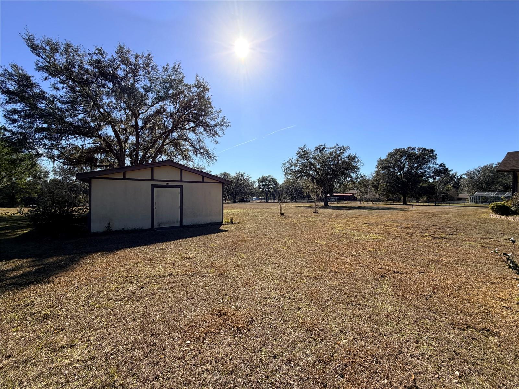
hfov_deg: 102.1
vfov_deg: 85.7
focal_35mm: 14
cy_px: 194
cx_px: 260
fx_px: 210
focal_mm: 2.22
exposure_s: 1/1033
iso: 25
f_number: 2.2
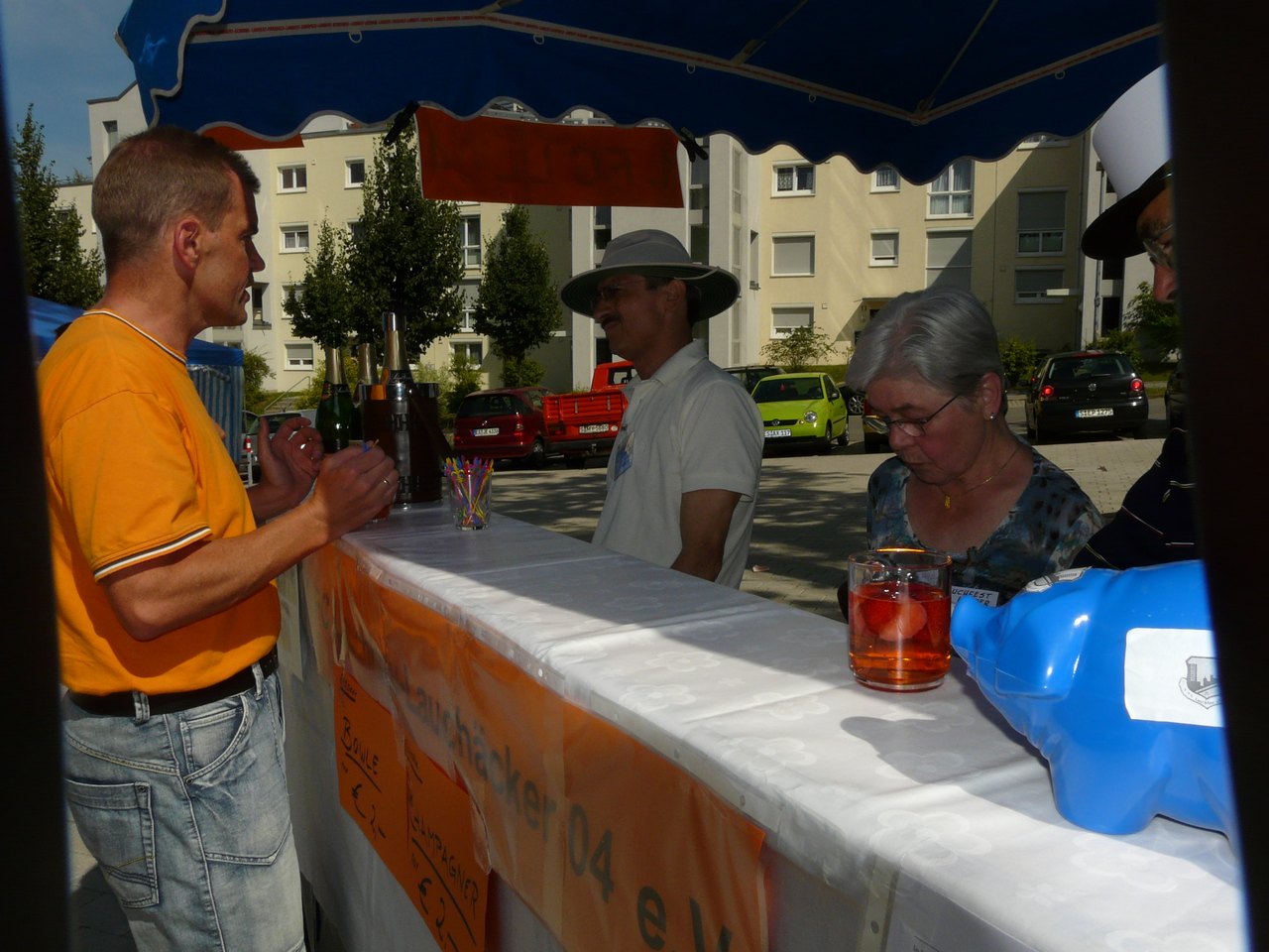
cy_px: 476
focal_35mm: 28
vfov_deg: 49.7
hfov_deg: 63.4
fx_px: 1026
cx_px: 634
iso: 100
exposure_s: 1/640
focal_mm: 4.6
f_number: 8
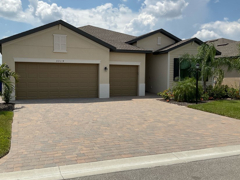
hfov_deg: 51.3
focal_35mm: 36
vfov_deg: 39.7
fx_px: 250
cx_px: 107
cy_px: 86
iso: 16
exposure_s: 1/4065
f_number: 1.8
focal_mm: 3
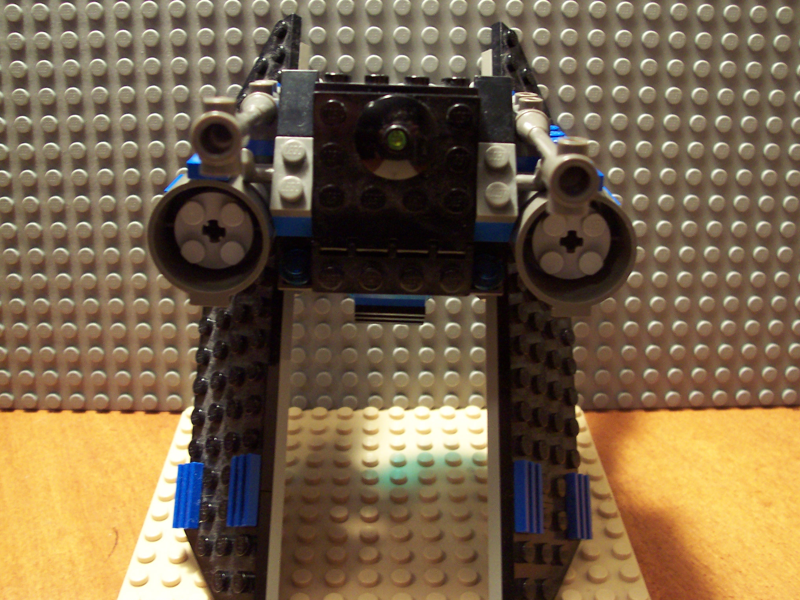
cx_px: 400
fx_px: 855
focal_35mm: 37
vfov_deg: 38.7
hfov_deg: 50.1
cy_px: 300
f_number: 2.8
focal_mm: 5.6
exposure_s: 1/10
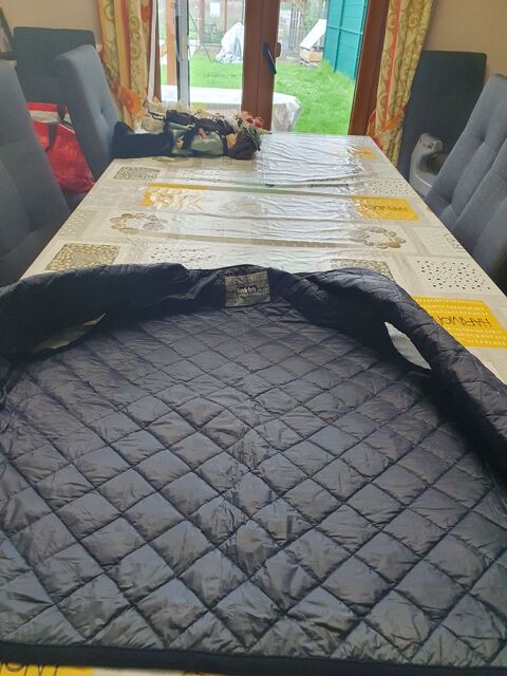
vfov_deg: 67.3
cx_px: 254
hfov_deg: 53.1
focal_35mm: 26
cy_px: 338
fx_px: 508
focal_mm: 4.32
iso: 200
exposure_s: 1/60
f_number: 2.4
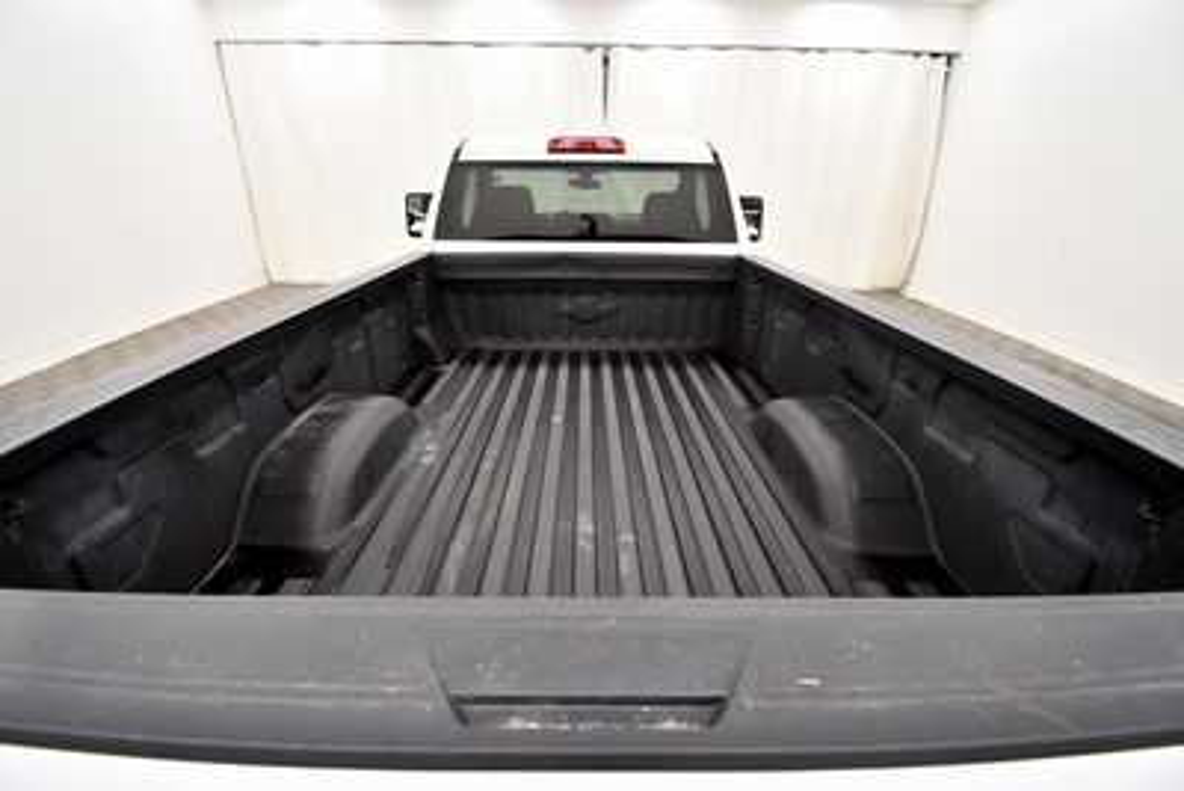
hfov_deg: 100.4
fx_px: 493
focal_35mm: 15
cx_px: 592
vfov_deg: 77.4
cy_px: 396
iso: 1100
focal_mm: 10
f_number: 4.5
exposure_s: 1/125
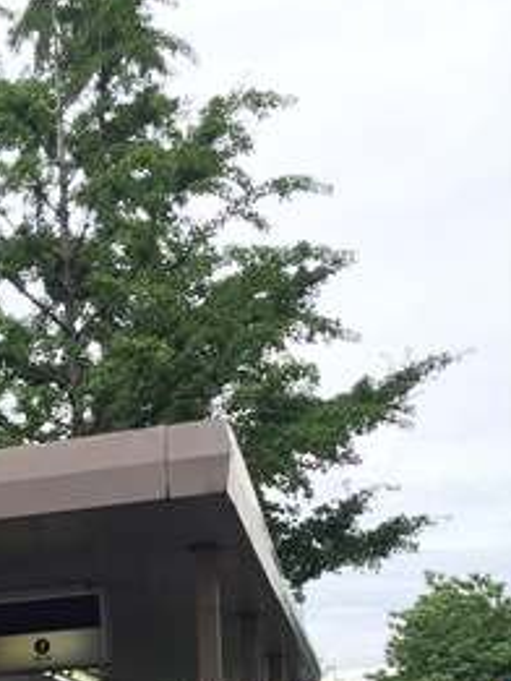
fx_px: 1396
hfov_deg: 19.6
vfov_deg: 24.9
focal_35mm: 71
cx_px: -96
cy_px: 804
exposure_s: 1/775
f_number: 2.2
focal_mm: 4.15
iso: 32
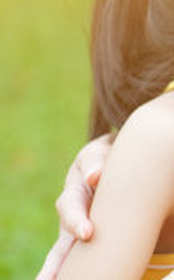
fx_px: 2485
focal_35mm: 327
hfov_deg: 3.9
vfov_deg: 6.4
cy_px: -46
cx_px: 419
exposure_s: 1/250
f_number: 2.8
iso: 200
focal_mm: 85
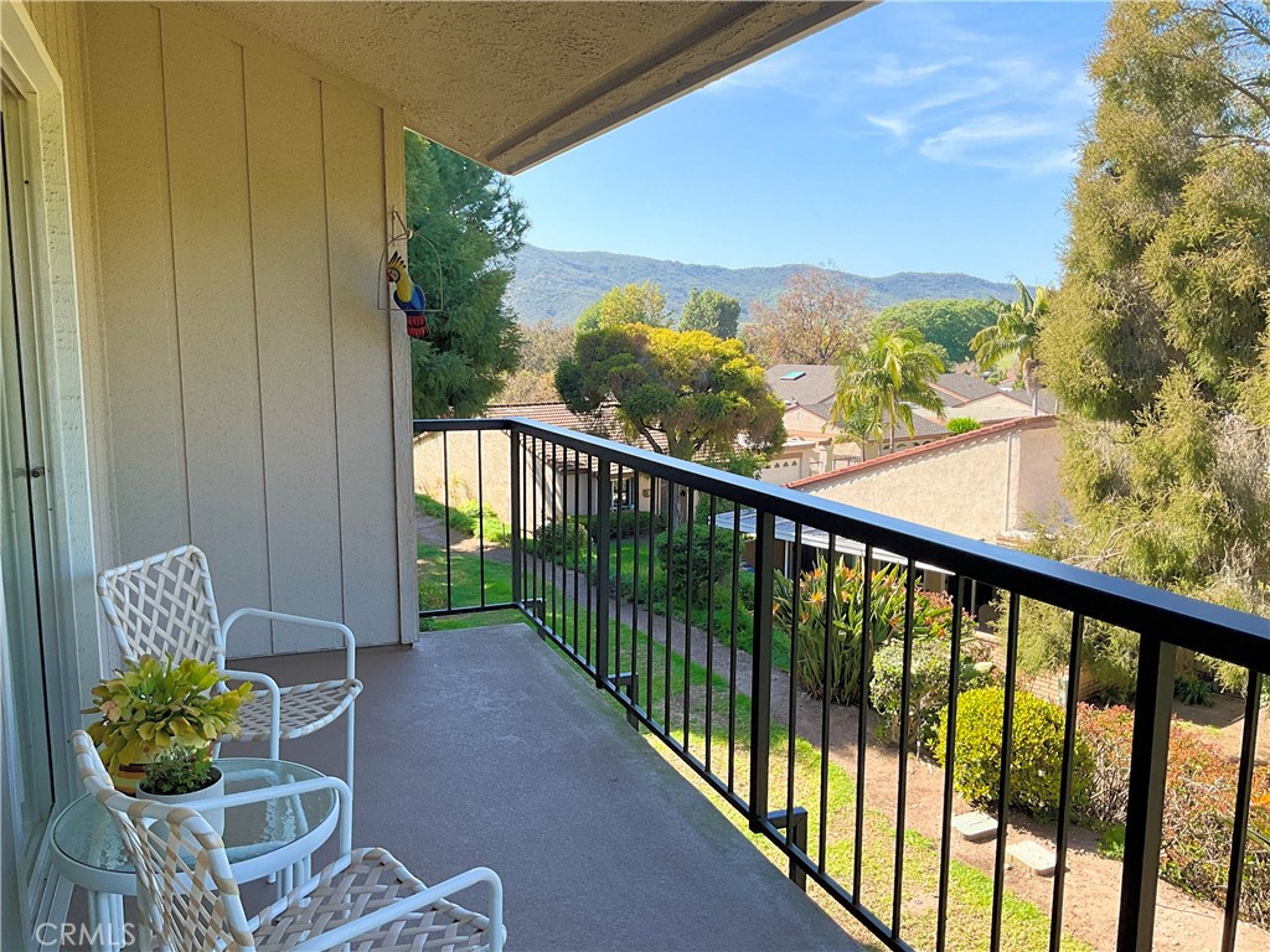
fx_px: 1064
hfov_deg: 61.7
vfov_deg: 48.2
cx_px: 635
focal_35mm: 29
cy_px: 476
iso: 25
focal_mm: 3
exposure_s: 1/635
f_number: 1.8
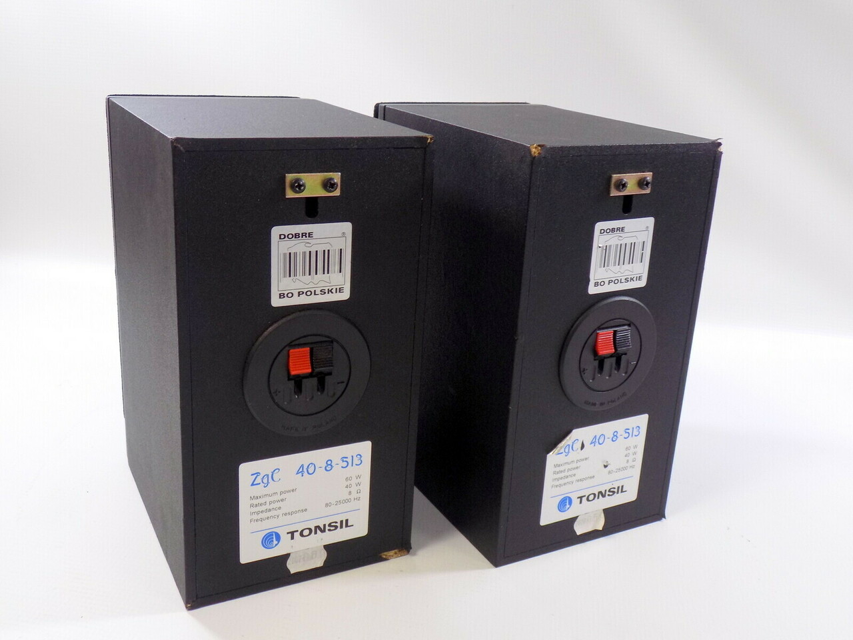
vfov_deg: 41.8
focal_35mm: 34
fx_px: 838
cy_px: 320
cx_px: 426
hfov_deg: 54.0
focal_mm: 6.1
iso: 100
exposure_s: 1/30
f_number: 3.4
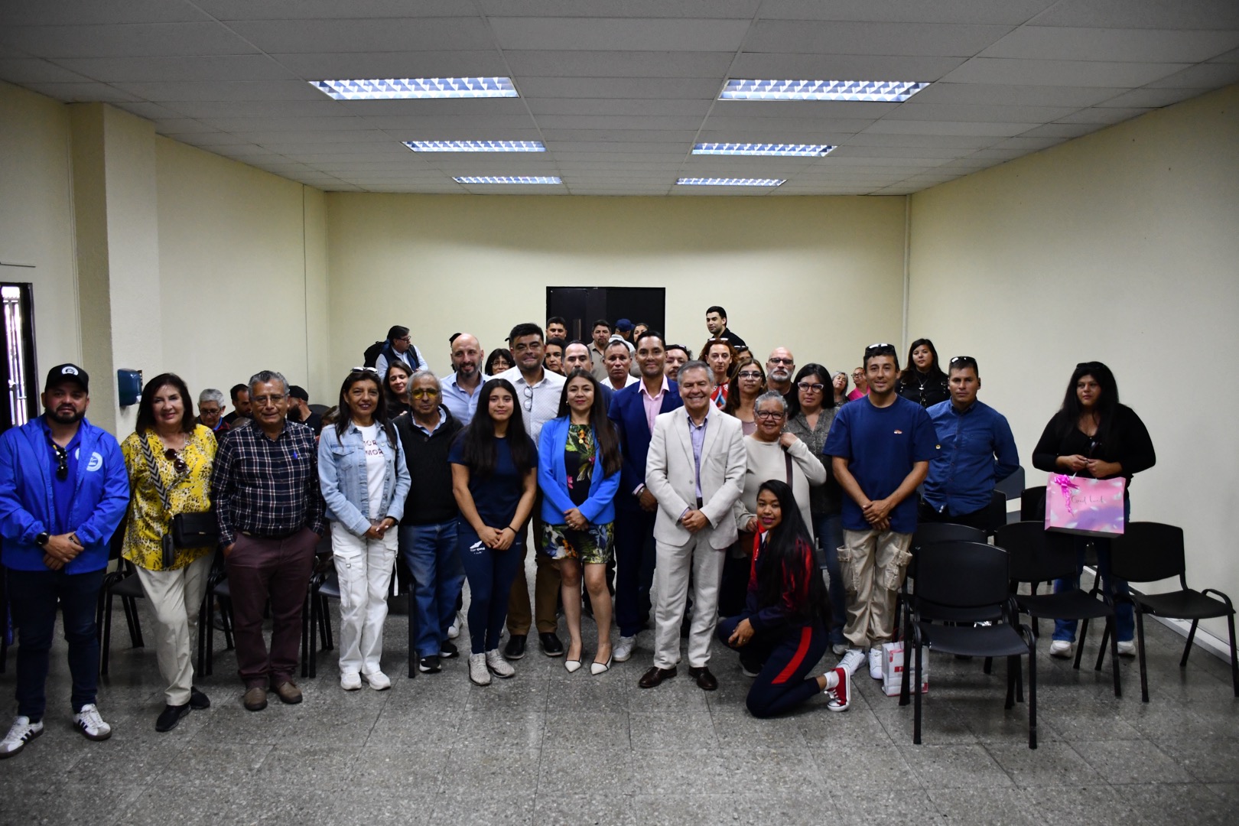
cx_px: 620
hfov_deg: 67.4
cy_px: 413
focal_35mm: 27
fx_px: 929
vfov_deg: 47.9
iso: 2000
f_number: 3.5
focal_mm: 18
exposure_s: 1/125
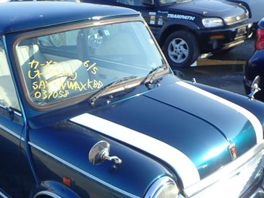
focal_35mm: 45
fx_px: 343
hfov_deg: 41.3
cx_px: 81
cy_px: 150
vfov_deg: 31.6
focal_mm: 4.5
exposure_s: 1/400
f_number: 2.8
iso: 100
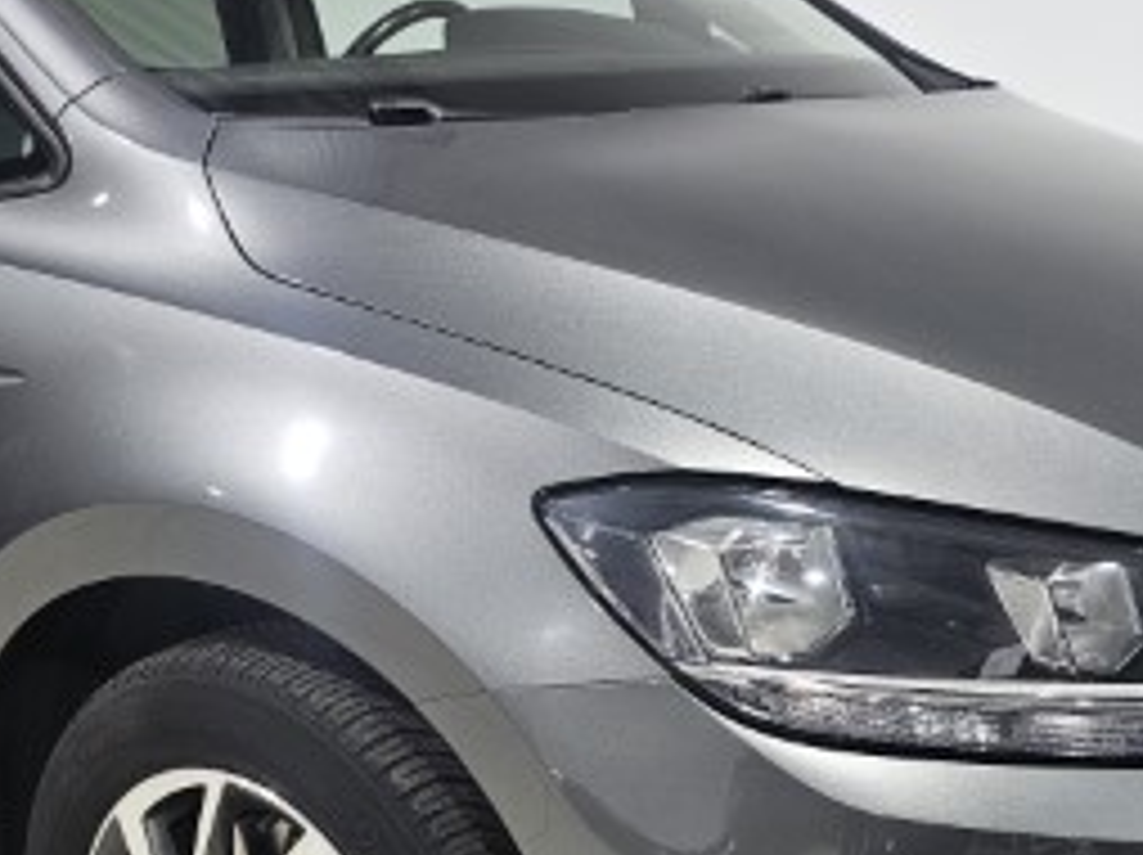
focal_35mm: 58
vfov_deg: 25.0
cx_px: 378
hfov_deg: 33.0
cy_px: 580
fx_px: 1913
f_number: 1.7
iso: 200
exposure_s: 1/142
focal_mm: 6.3
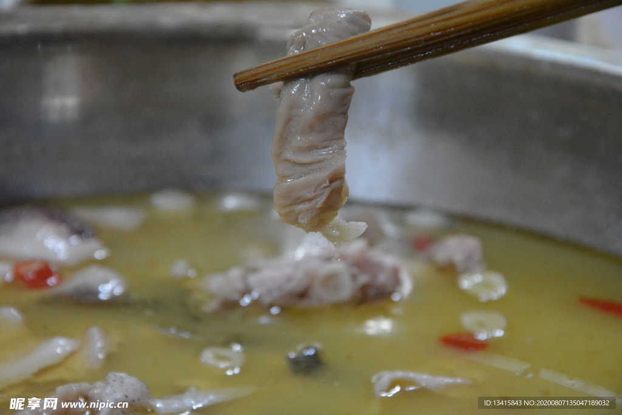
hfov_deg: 13.0
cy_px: 208
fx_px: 2721
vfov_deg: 8.7
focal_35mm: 158
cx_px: 311
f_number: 8
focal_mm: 105
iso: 4500
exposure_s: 1/100
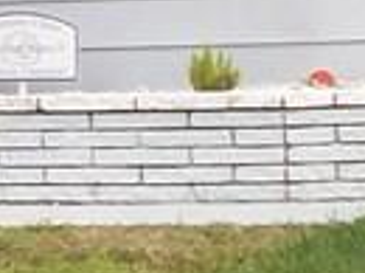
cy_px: 201
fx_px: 2989
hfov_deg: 7.0
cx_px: 36
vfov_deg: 5.2
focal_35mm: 284
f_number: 4.8
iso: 80
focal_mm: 6
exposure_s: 1/339
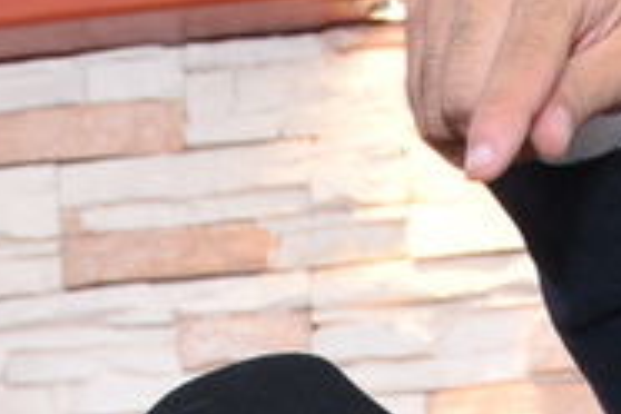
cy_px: 1521
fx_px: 3122
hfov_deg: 11.4
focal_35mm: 181
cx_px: 254
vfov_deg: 6.5
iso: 1250
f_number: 6.3
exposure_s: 1/160
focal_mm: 24
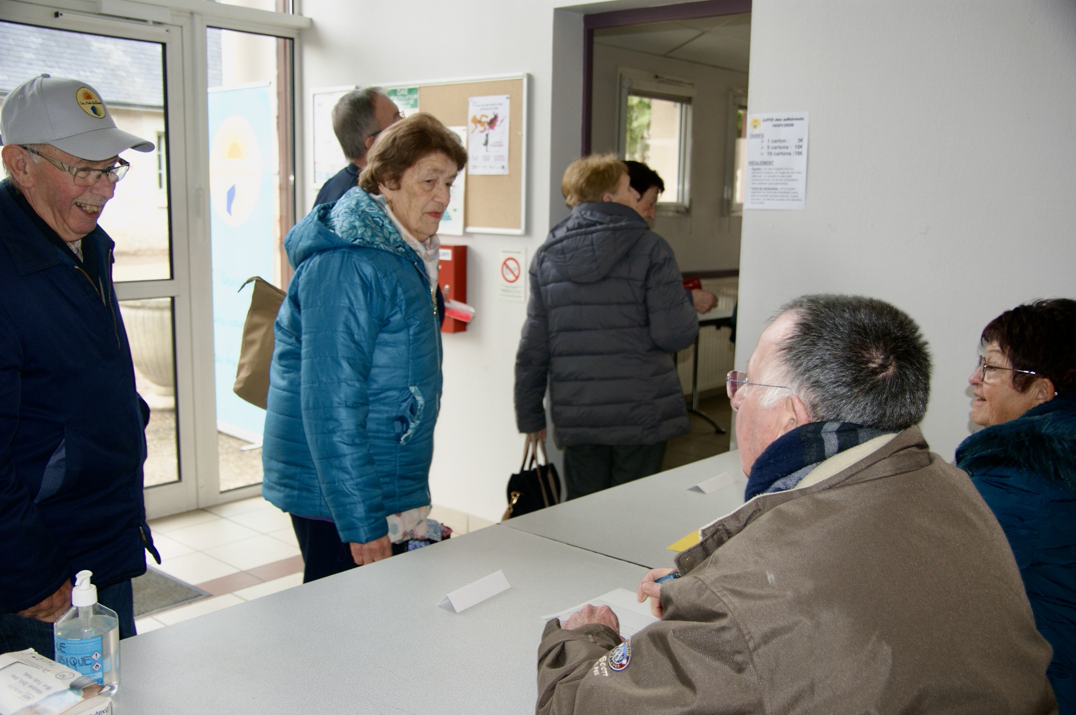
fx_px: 2015
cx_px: 538
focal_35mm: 68
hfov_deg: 29.9
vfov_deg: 20.1
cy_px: 358
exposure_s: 1/60
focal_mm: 45
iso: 200
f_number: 4.5
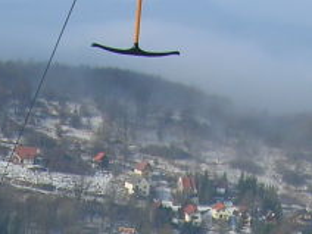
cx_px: 141
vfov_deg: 10.8
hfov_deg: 15.4
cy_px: 439
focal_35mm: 128
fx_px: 1154
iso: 50
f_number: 4.9
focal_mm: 5.7
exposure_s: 1/540
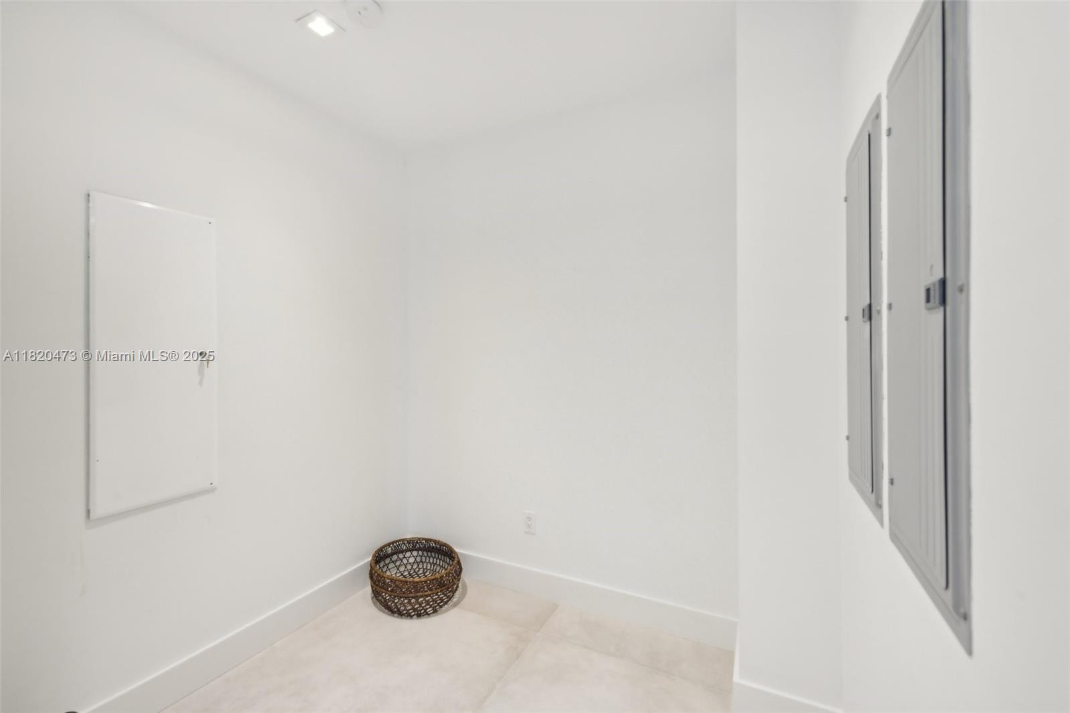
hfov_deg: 104.3
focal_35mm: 14
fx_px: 416
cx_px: 535
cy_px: 356
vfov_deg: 81.2
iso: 200
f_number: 8
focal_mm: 14
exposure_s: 1/8
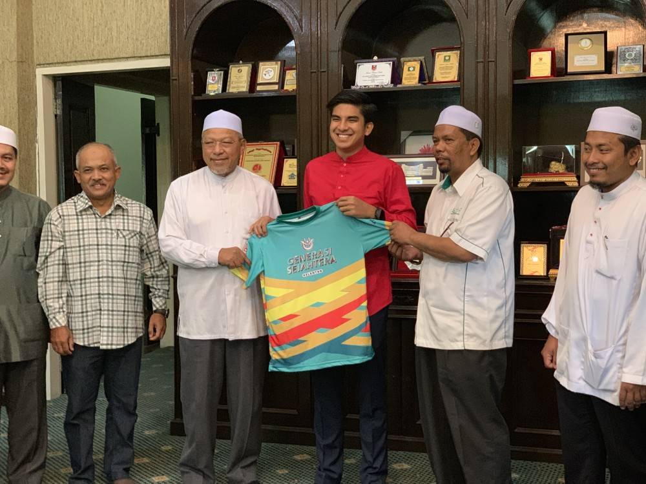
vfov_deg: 28.0
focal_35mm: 52
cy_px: 242
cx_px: 323
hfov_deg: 36.8
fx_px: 970
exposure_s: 1/33
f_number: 2.4
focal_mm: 6
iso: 400
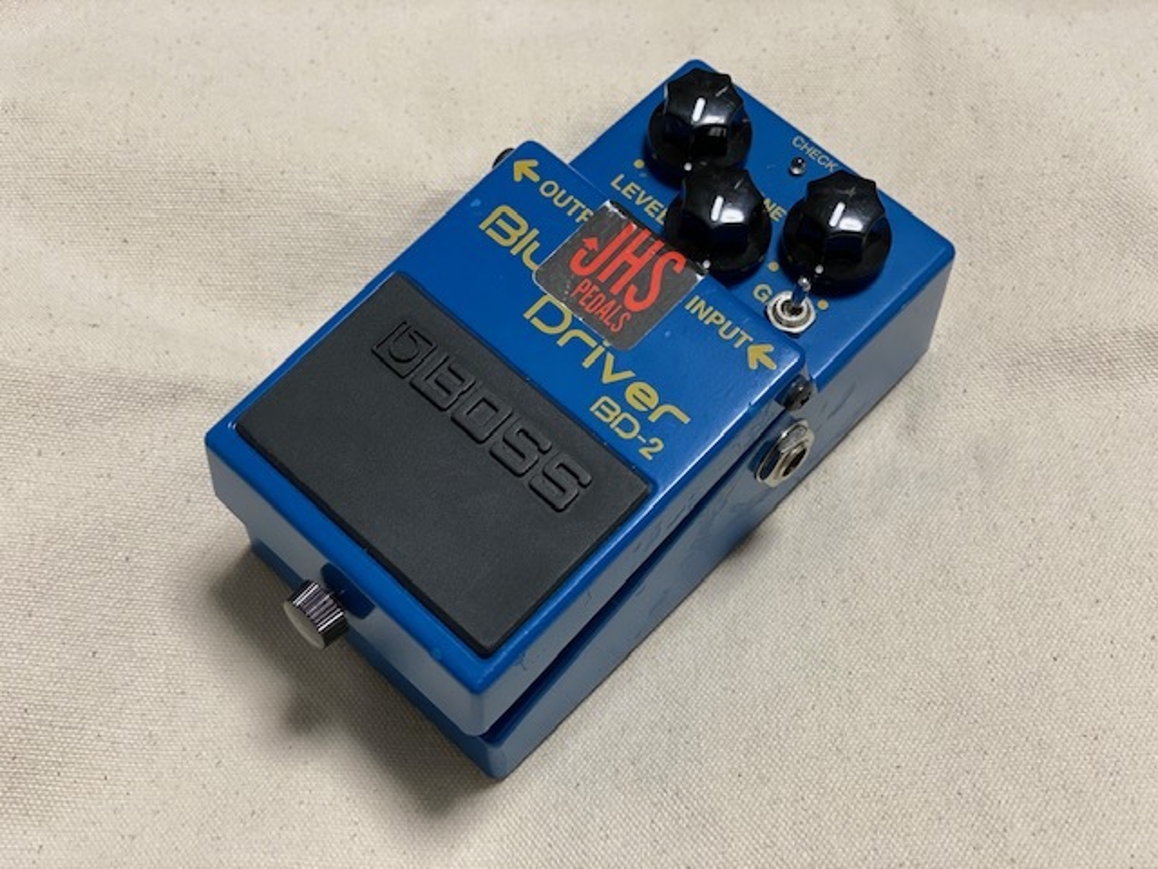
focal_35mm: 52
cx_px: 579
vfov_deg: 28.0
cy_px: 434
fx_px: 1740
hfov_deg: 36.8
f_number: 2
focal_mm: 6
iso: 160
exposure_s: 1/100
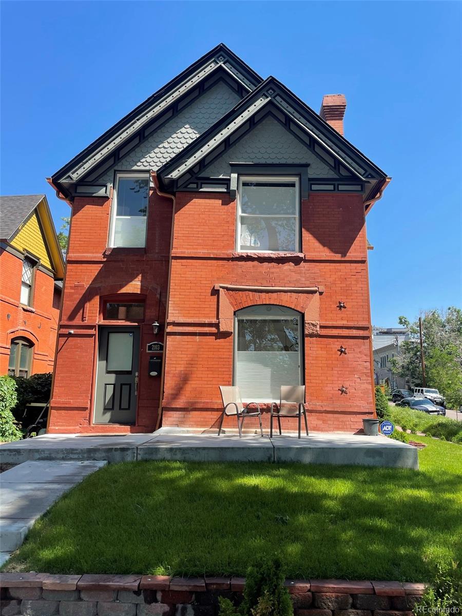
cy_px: 308
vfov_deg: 67.3
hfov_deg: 53.1
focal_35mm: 26
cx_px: 231
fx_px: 463
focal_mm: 4.2
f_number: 1.6
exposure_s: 1/1366
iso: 32
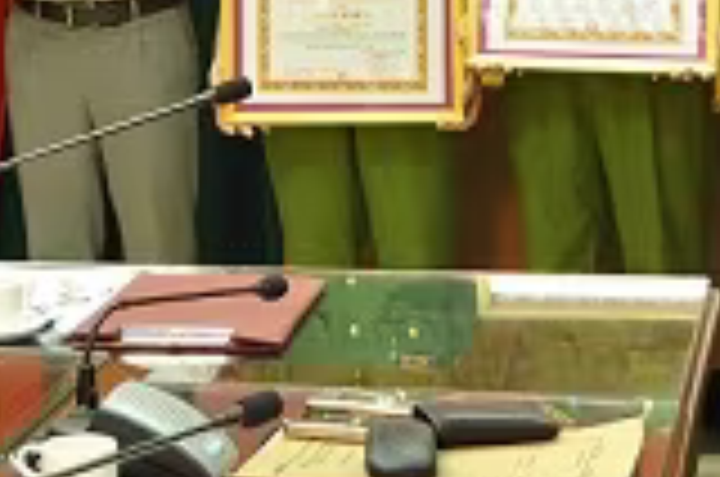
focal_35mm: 133
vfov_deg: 10.0
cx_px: 266
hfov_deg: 15.4
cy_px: -238
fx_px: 2655
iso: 500
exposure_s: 1/20
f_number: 4
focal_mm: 22
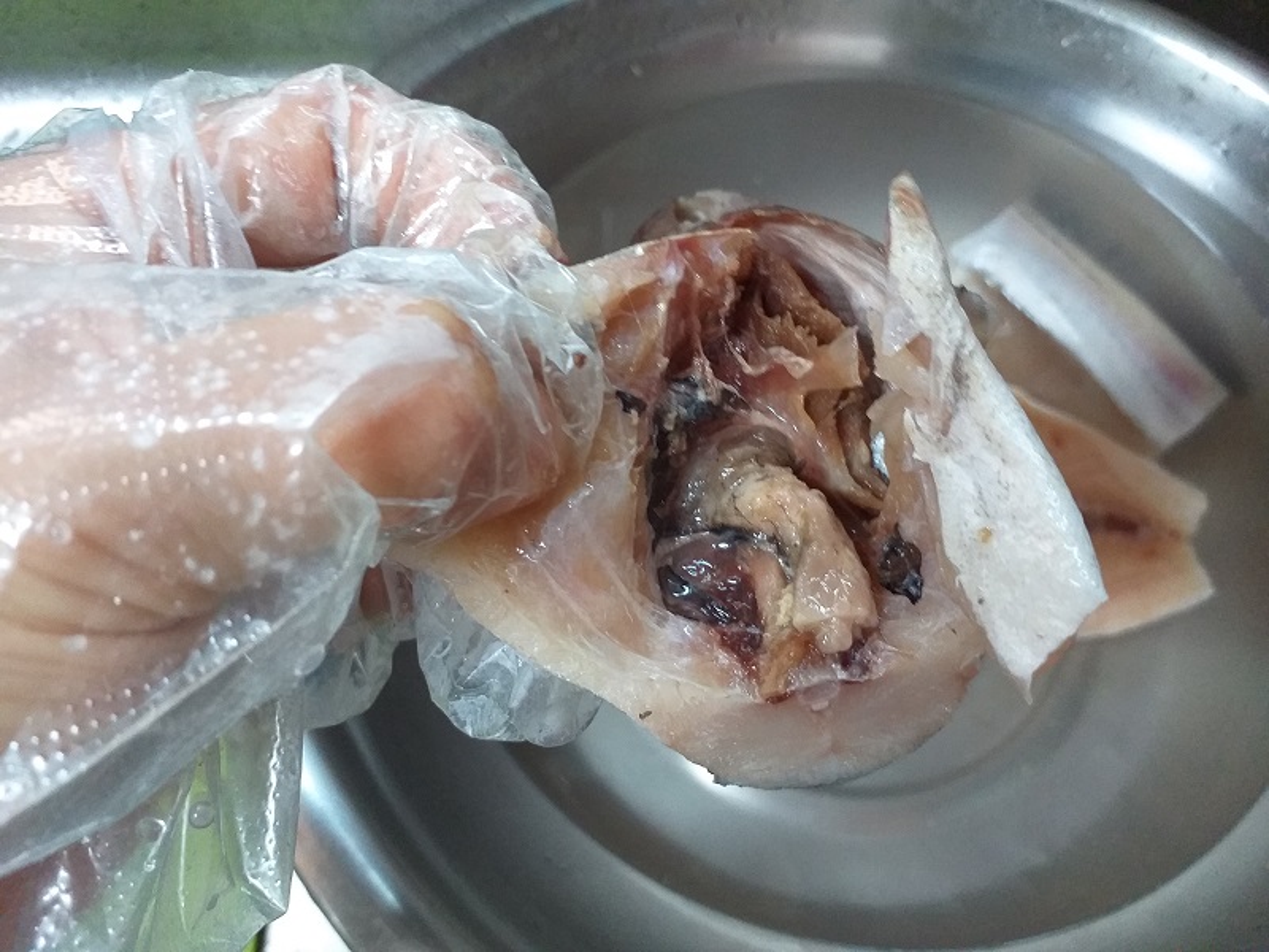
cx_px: 634
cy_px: 476
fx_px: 953
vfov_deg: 53.1
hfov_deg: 67.3
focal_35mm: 26
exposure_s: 1/25
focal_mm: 3.6
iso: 250
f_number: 1.9
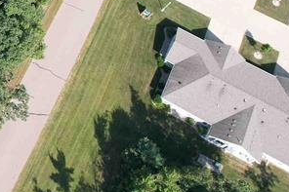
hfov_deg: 20.8
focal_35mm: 76
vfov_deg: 17.4
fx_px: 610
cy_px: -10
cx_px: -192
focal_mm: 8.38
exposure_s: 1/725
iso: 100
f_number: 2.8
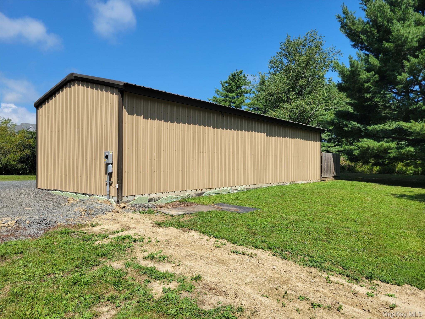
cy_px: 160
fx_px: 319
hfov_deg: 67.3
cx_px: 212
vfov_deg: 53.1
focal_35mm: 26
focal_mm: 5.4
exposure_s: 1/2614
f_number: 1.8
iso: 40
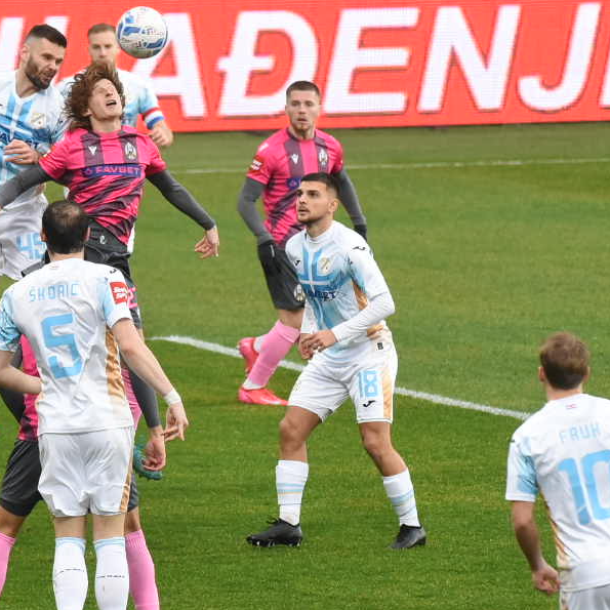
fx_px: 13836
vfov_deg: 2.5
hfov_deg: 2.5
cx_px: 82
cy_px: 273
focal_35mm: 694
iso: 4000
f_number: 8
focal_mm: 300
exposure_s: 1/1600
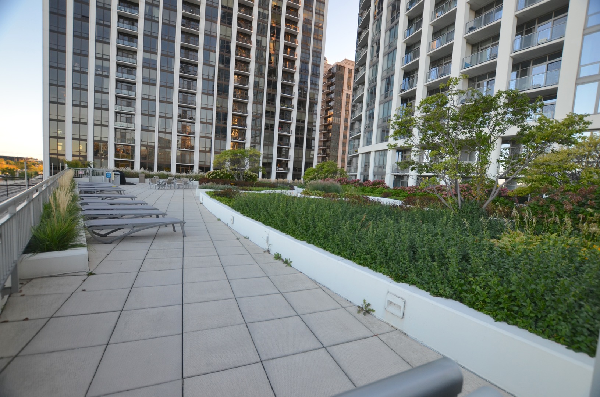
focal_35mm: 15
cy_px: 198
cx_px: 300
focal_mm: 10
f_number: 5
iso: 400
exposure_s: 1/100
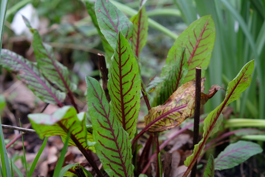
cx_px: 132
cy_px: 88
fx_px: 611
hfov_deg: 24.5
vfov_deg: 16.5
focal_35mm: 83
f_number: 8
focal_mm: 55
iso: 400
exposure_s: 1/60
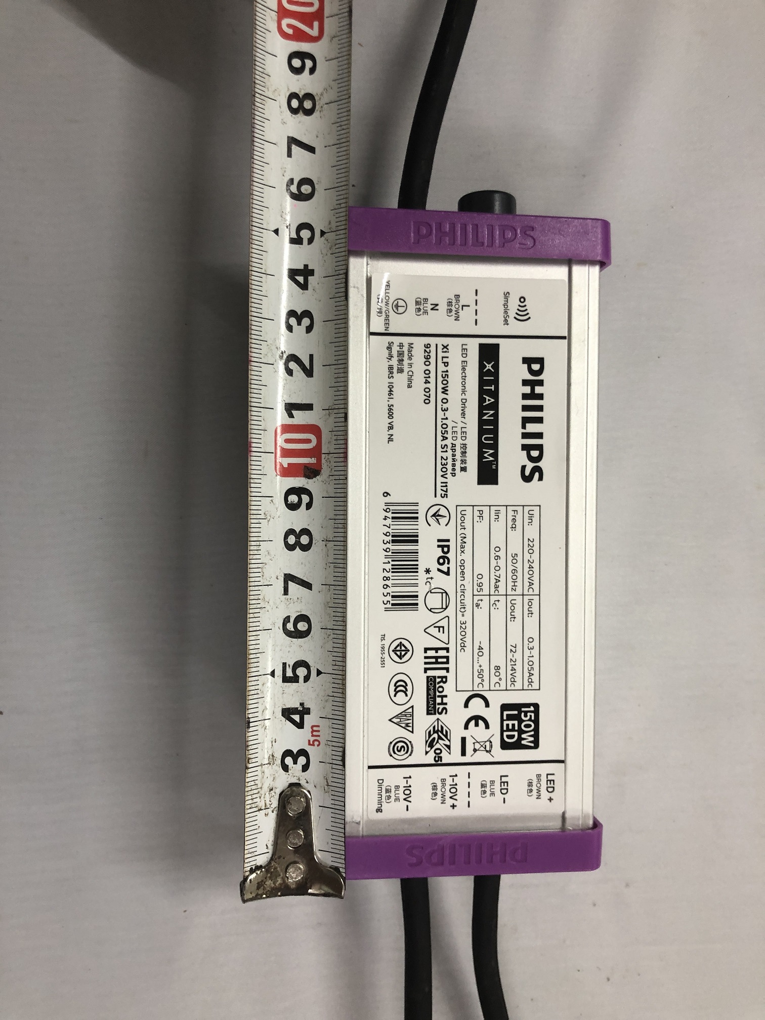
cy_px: 510
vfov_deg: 63.4
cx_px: 382
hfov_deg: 49.7
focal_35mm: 28
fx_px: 825
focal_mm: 4
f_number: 1.8
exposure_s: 1/17
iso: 40
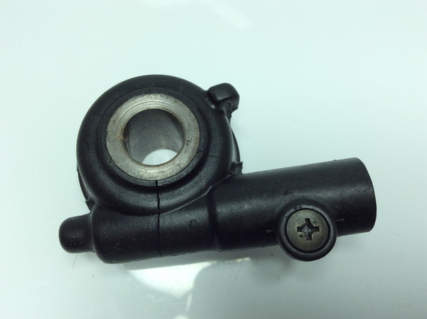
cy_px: 160
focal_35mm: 32
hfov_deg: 56.9
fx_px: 394
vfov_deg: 44.0
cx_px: 214
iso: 32
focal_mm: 3.3
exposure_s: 1/349
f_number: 2.4
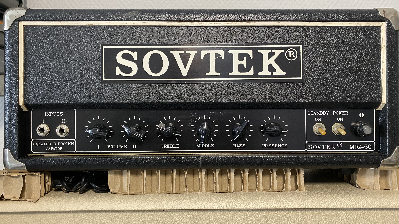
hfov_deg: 66.1
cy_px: 108
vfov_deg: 40.2
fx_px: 307
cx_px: 201
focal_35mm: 29
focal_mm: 4.25
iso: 250
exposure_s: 1/60
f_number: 1.8
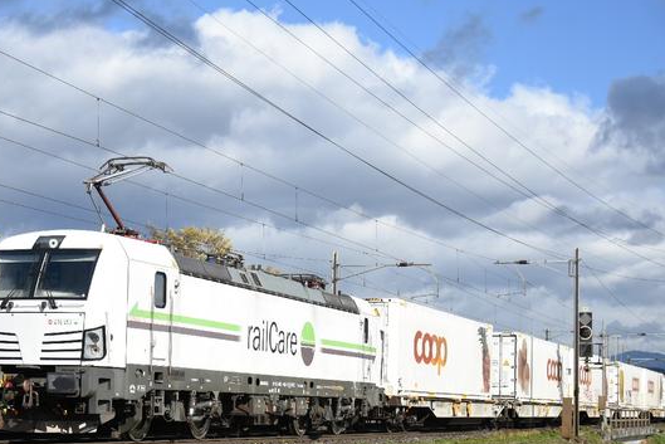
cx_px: 326
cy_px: 318
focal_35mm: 74
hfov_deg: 27.3
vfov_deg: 18.3
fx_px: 1367
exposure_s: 1/1250
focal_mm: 34
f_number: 5.6
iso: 200
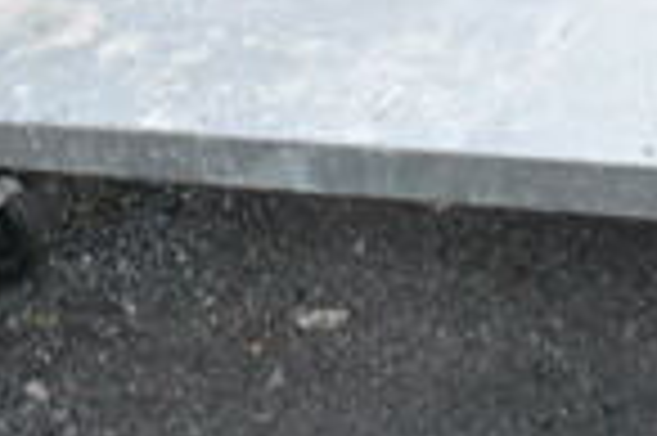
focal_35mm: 113
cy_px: -292
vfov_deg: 11.4
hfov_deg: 18.1
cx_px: 320
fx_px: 2060
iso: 6400
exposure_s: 1/400
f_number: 8
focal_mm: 18
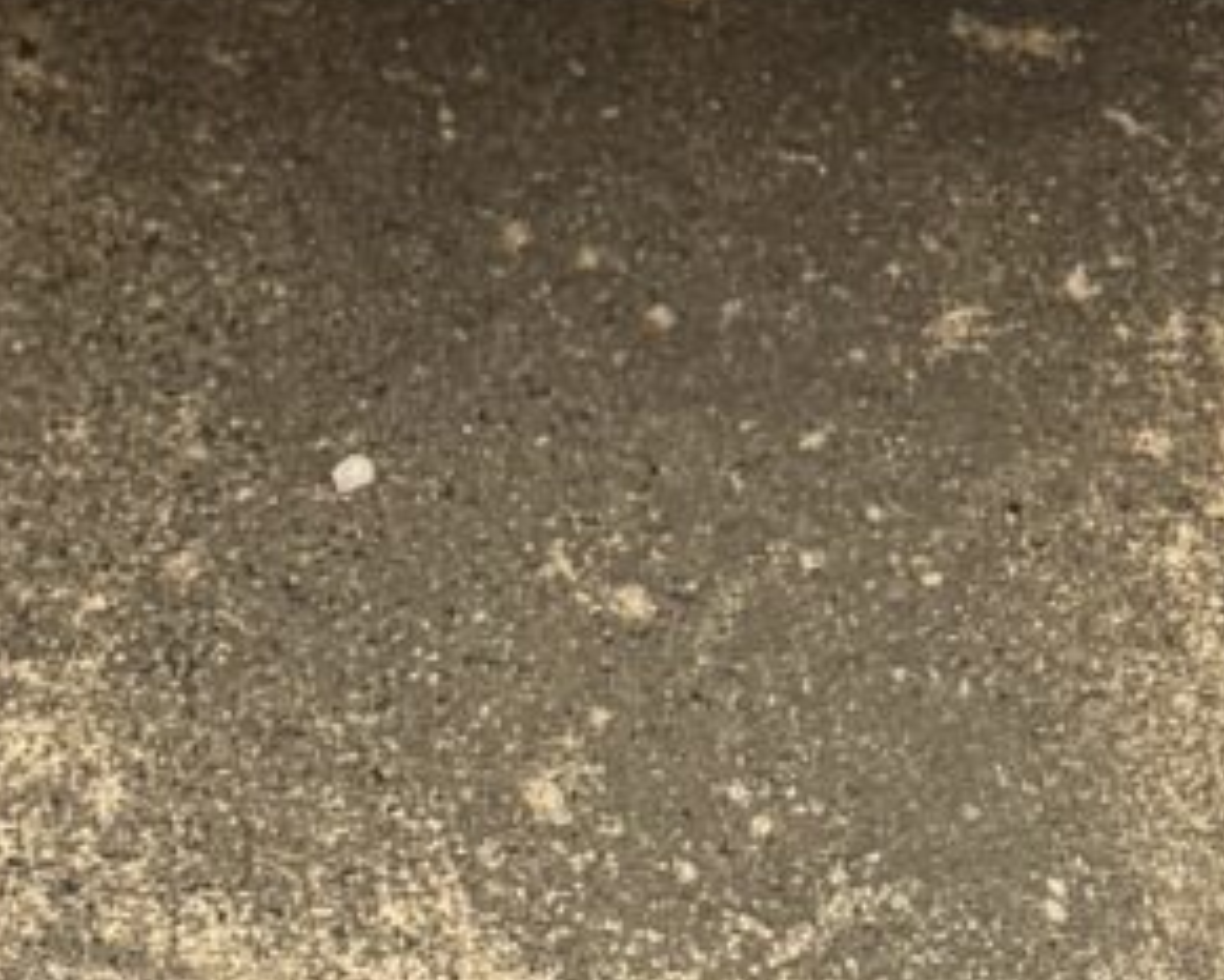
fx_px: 7465
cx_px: -458
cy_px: -3899
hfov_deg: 9.2
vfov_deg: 5.6
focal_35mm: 206
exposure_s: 1/802
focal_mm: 6.76
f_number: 1.78
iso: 80
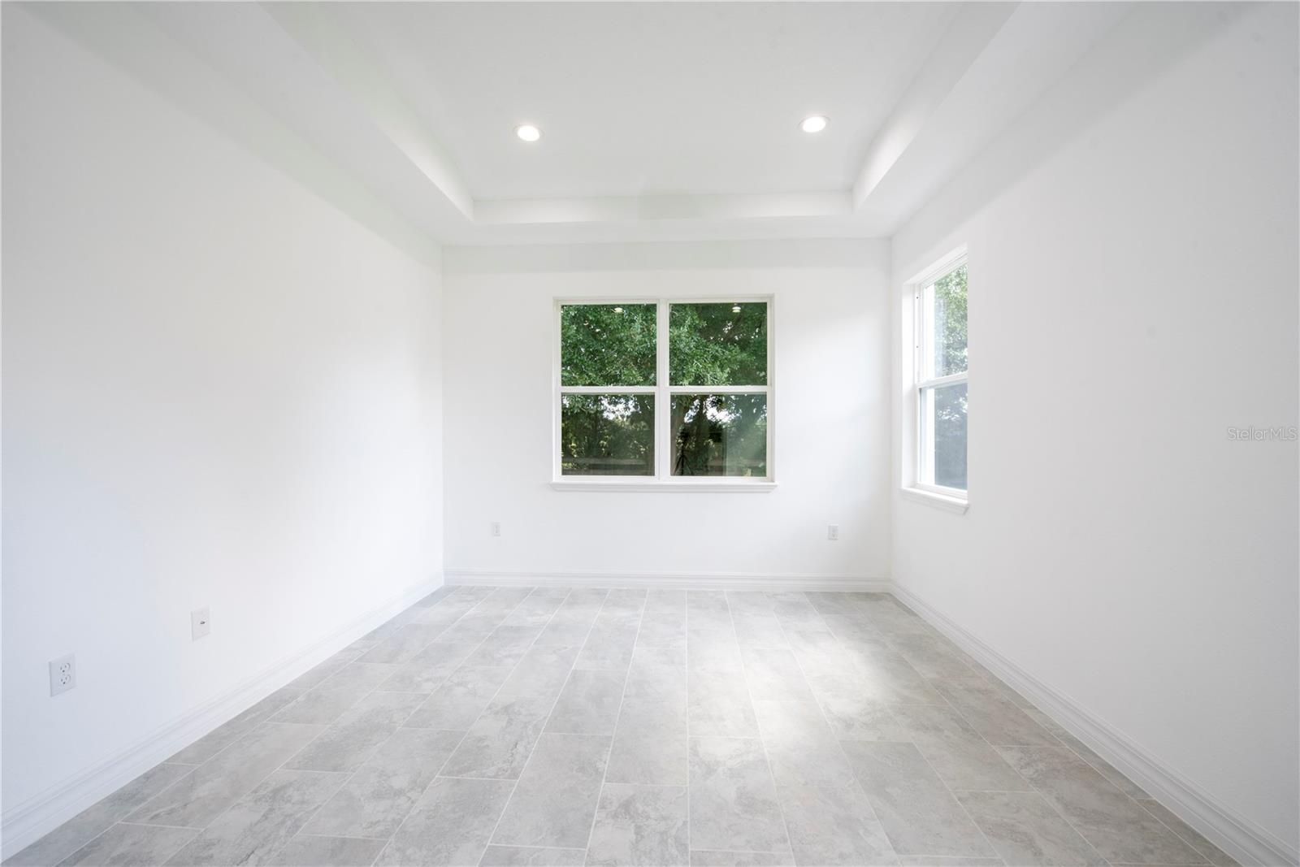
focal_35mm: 14
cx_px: 650
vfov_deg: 81.2
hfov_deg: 104.2
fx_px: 506
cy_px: 434
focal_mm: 14
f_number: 10
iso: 500
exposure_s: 1/60
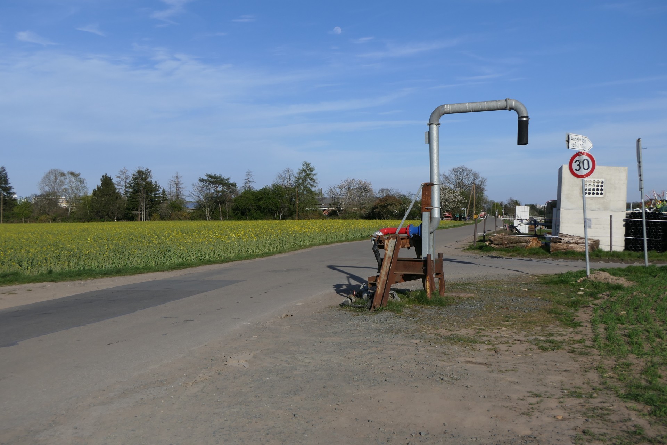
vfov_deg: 31.9
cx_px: 334
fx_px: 778
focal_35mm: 42
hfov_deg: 46.4
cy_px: 222
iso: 125
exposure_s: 1/500
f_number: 7.1
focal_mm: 15.5
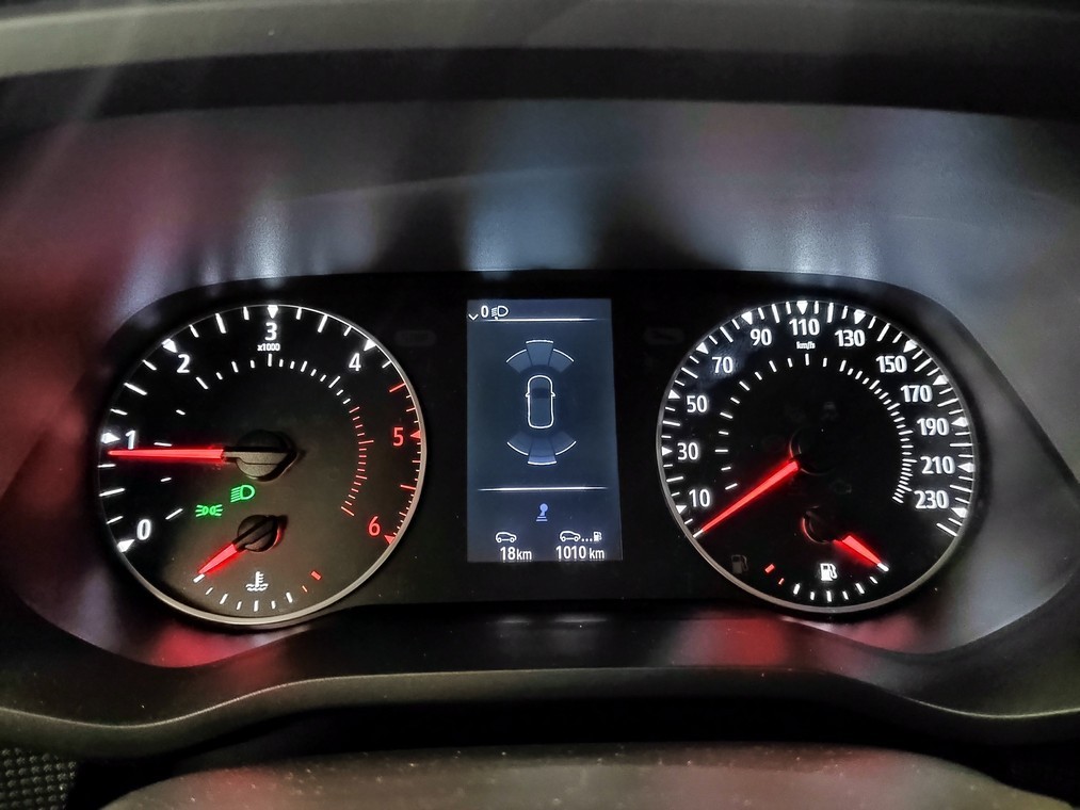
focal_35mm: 27
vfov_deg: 51.4
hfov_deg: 65.3
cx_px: 540
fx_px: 842
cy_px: 405
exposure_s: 1/25
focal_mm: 5.52
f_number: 1.9
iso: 5520
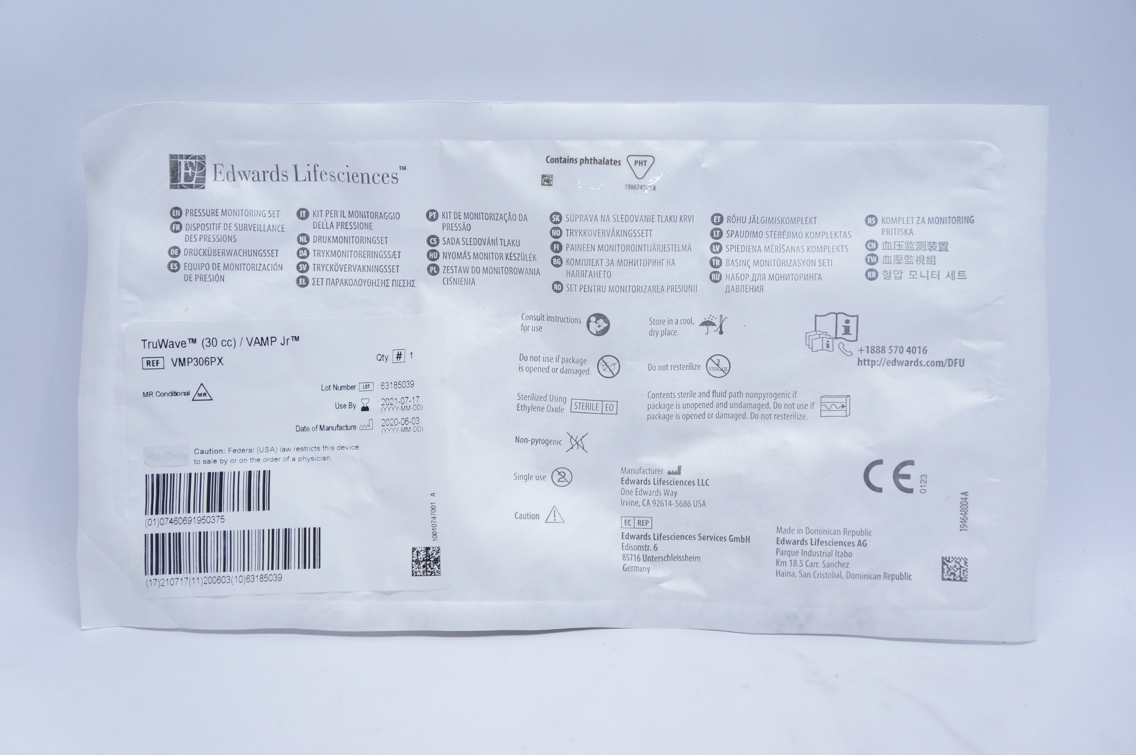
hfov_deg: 40.0
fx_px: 1560
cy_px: 378
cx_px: 568
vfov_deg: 27.2
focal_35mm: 50
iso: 800
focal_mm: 33
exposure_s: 1/160
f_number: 4.5
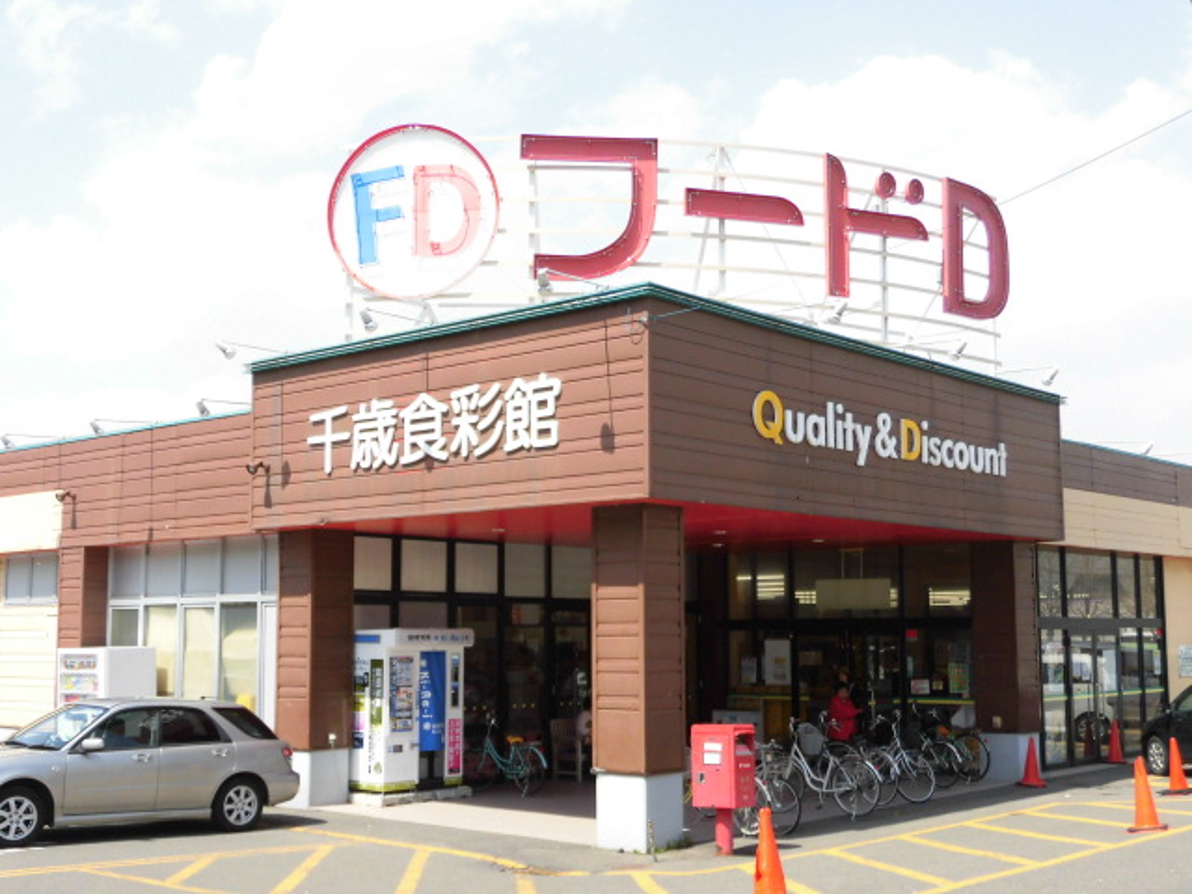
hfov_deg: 43.9
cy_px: 447
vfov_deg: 33.6
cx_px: 596
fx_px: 1481
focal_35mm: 43
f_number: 3.8
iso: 100
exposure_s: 1/500
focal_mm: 7.72
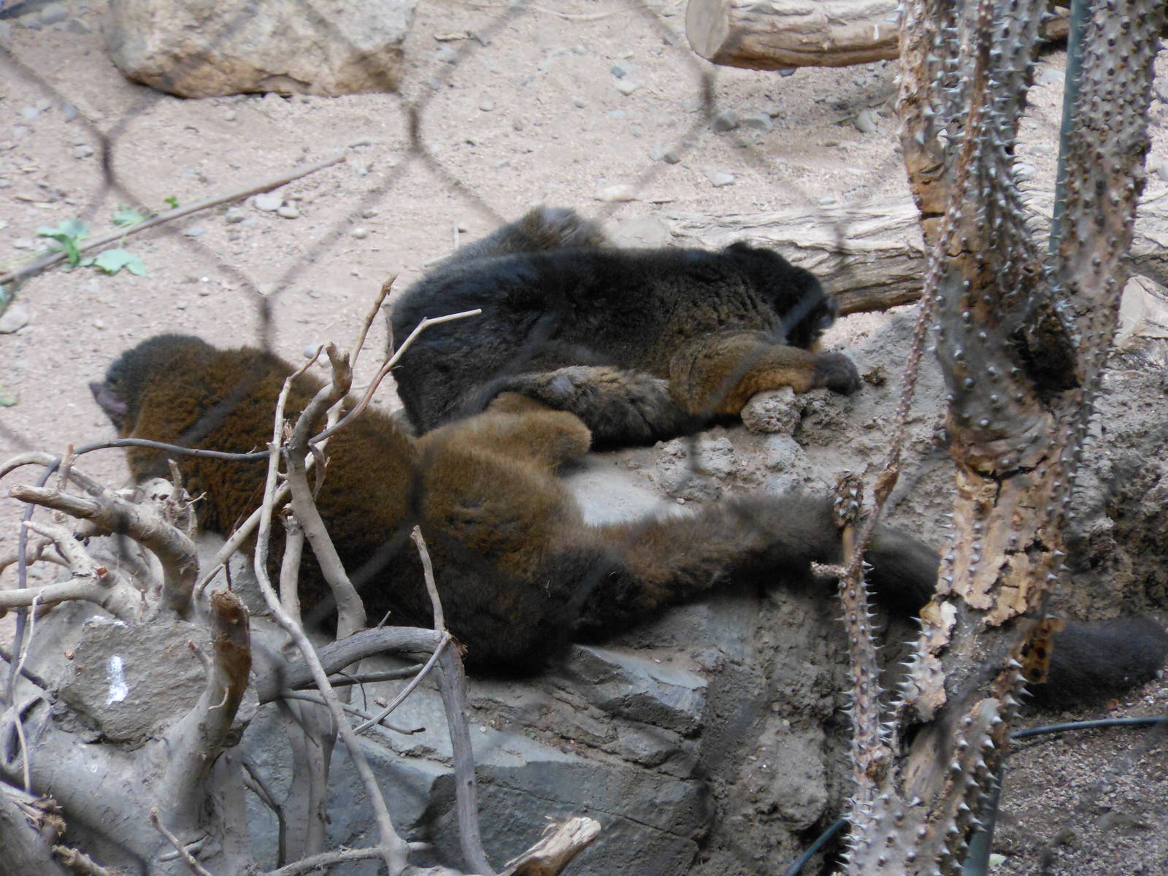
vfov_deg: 8.9
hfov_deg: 11.9
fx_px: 5601
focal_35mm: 166
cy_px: 438
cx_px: 584
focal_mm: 29.8
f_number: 5.5
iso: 400
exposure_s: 1/25
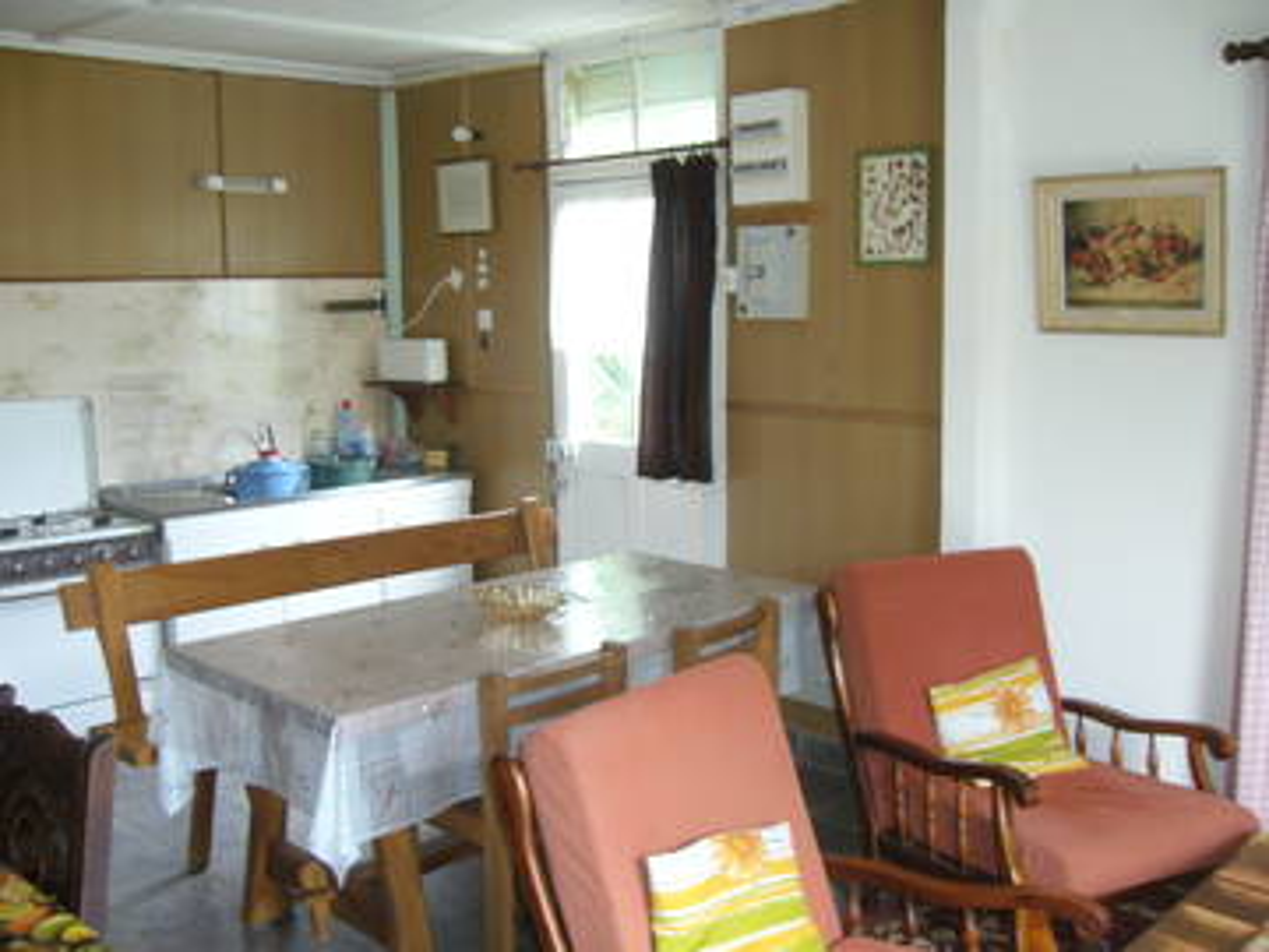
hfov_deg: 52.6
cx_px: 634
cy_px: 476
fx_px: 1283
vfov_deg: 40.7
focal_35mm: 35
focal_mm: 5.8
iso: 200
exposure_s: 1/30
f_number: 2.8
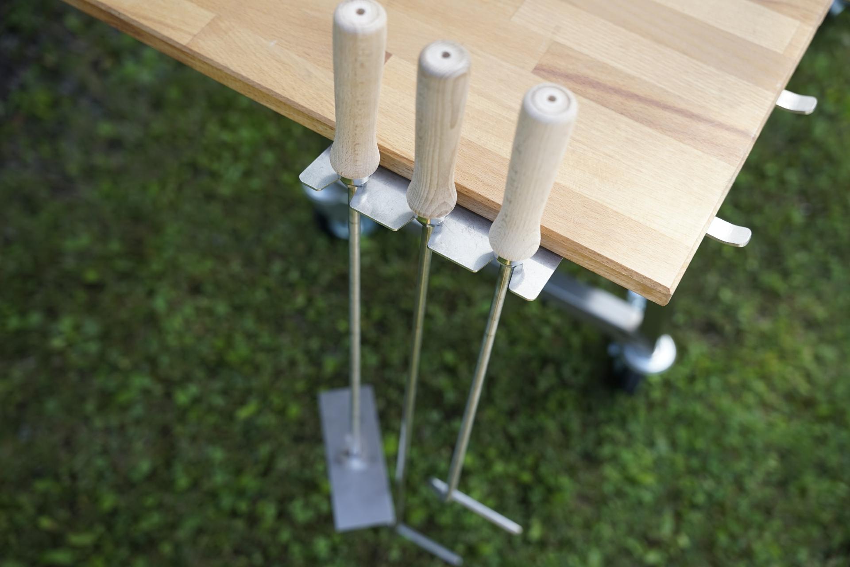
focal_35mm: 41
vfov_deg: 32.5
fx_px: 973
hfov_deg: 47.2
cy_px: 284
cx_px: 425
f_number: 3.5
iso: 100
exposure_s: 1/250
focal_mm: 41.2
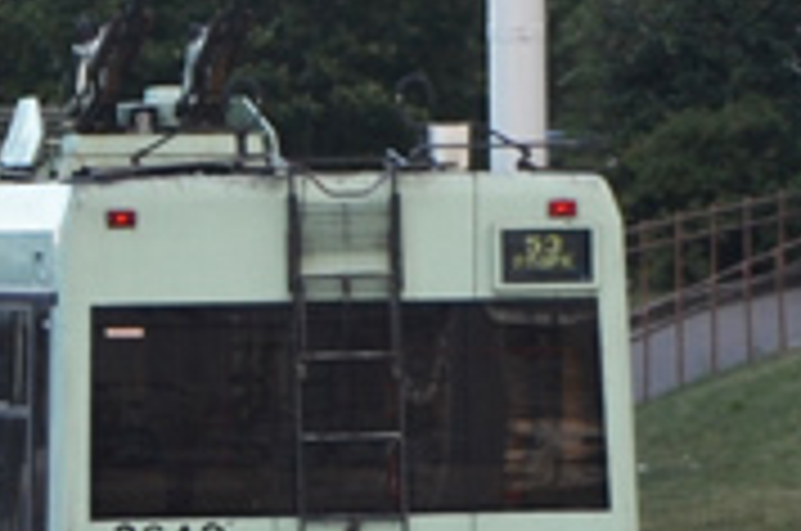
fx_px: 12379
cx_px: 324
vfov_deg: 2.5
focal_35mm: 557
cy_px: -302
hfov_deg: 3.7
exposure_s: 1/125
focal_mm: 55
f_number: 5.6
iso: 100
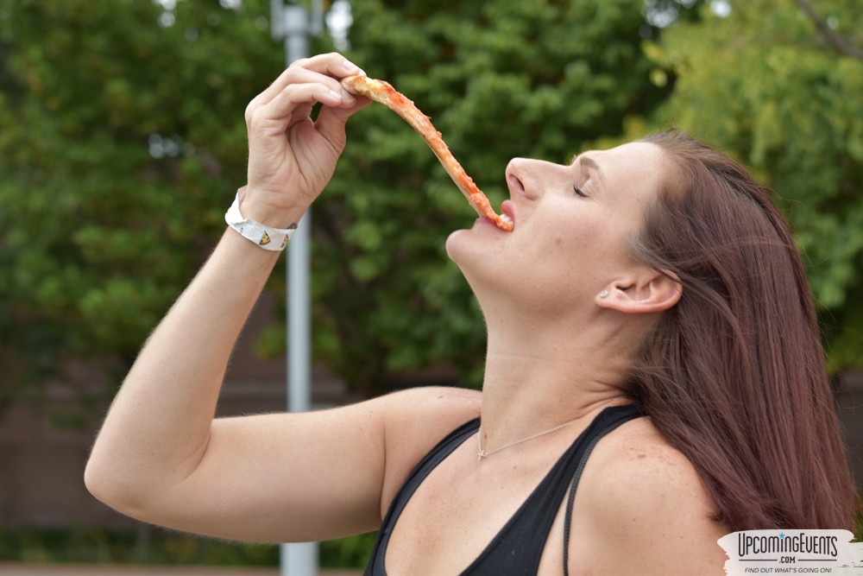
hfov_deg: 24.6
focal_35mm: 82
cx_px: 432
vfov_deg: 16.6
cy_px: 288
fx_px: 1978
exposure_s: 1/125
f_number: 5.6
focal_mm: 55
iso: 400
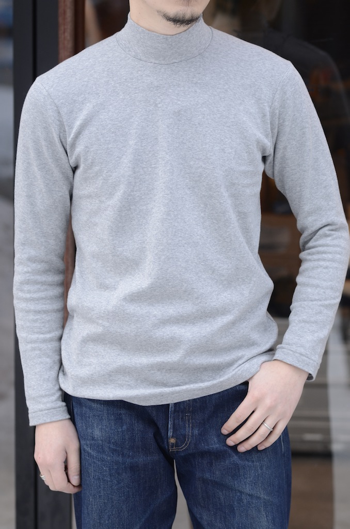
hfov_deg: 10.7
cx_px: 175
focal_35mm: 128
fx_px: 1868
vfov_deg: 16.1
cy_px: 264
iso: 400
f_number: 1.8
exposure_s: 1/125
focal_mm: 85
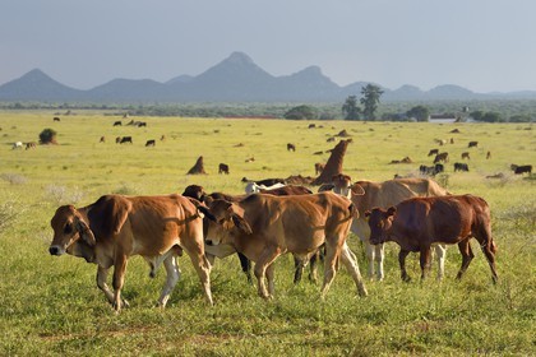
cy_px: 178
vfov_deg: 8.3
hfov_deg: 12.5
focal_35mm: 165
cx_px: 268
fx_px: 2456
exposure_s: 1/200
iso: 200
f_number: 10
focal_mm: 165
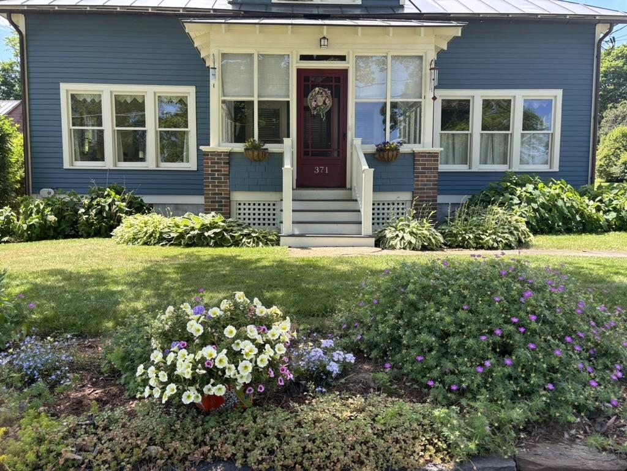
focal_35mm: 26
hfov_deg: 67.3
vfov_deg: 53.1
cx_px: 314
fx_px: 471
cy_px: 236
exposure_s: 1/490
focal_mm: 5.96
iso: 50
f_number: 1.6
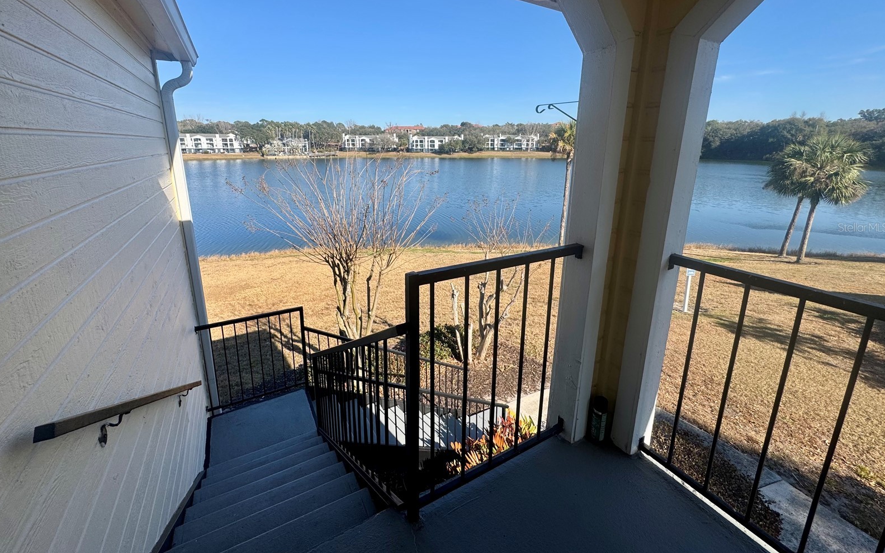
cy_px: 227
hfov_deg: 101.5
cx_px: 443
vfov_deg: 74.1
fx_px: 362
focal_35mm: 15
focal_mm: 2.22
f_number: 2.2
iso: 40
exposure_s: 1/1477
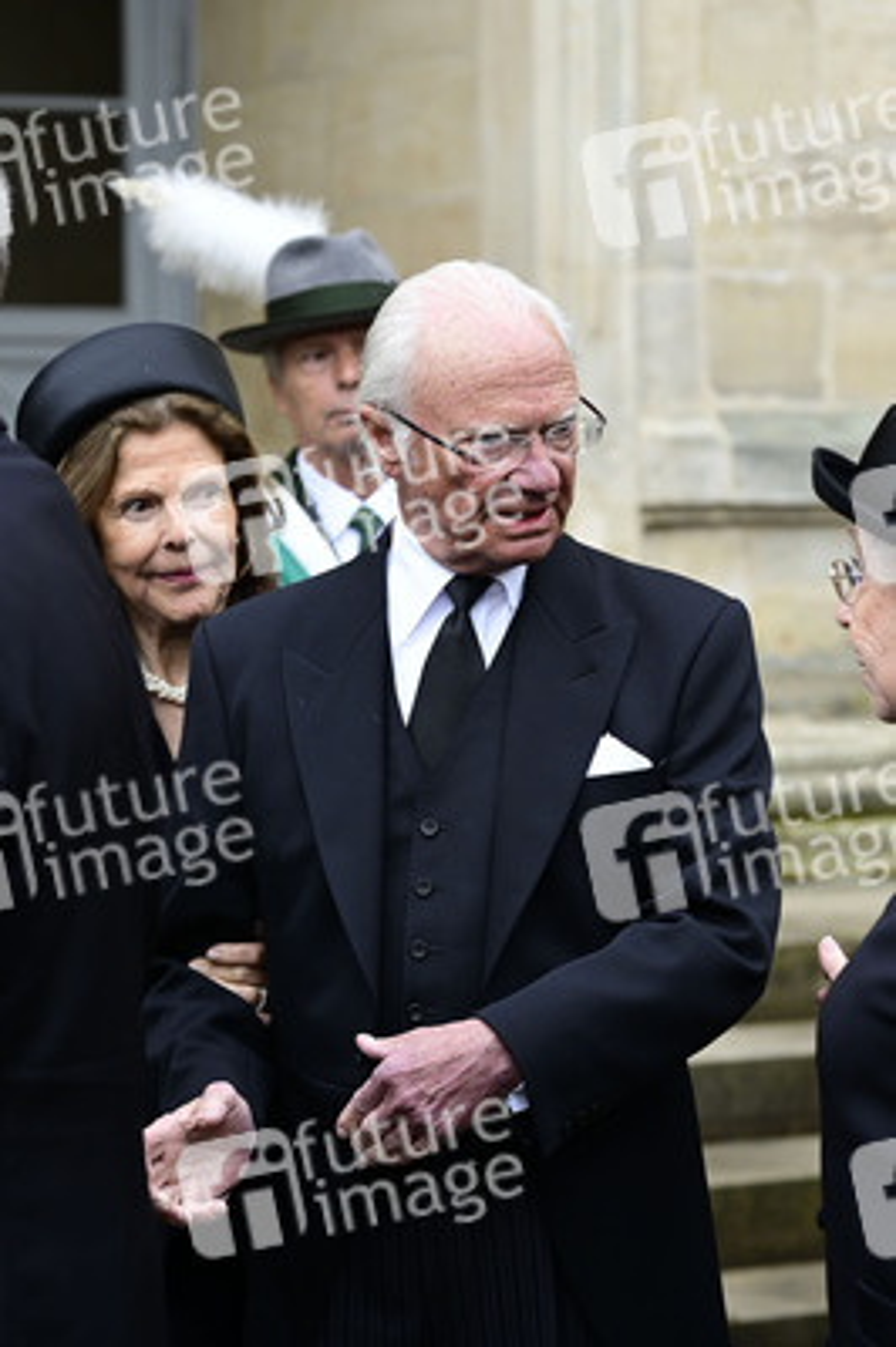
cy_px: 674
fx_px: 3926
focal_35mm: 105
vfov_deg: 19.5
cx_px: 448
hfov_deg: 13.0
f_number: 5
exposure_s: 1/400
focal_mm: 105
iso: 800
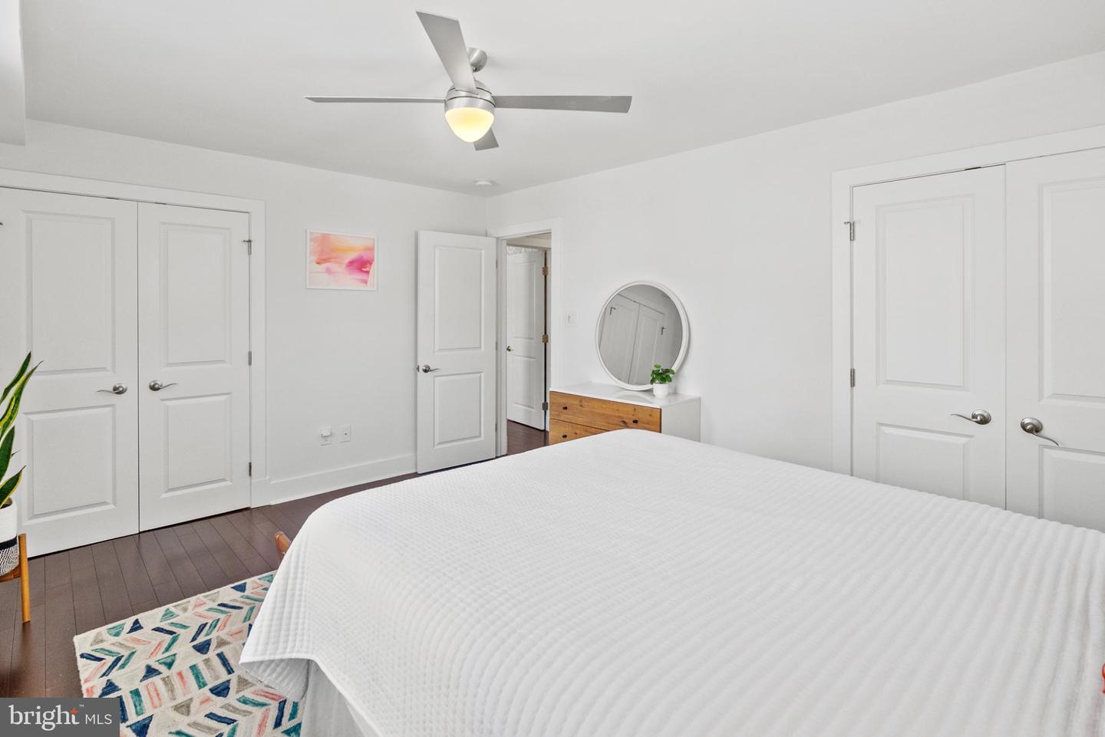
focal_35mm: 16
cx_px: 552
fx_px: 491
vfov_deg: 73.8
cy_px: 368
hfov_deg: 96.7
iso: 2500
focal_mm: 16
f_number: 8
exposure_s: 1/15
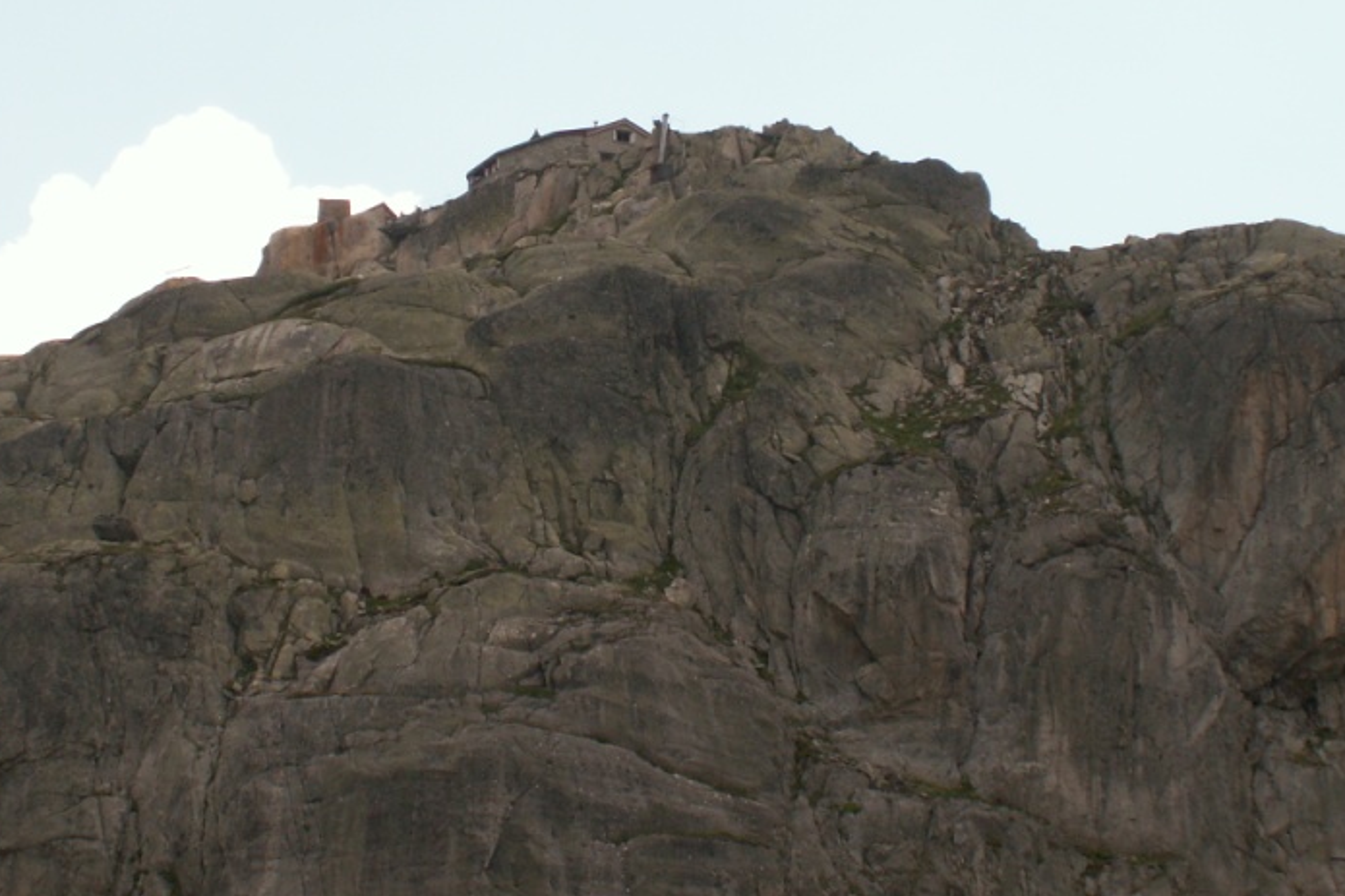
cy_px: 261
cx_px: 621
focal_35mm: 92
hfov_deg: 22.1
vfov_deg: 14.8
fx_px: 3436
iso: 50
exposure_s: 1/160
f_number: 7.1
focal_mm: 10.09
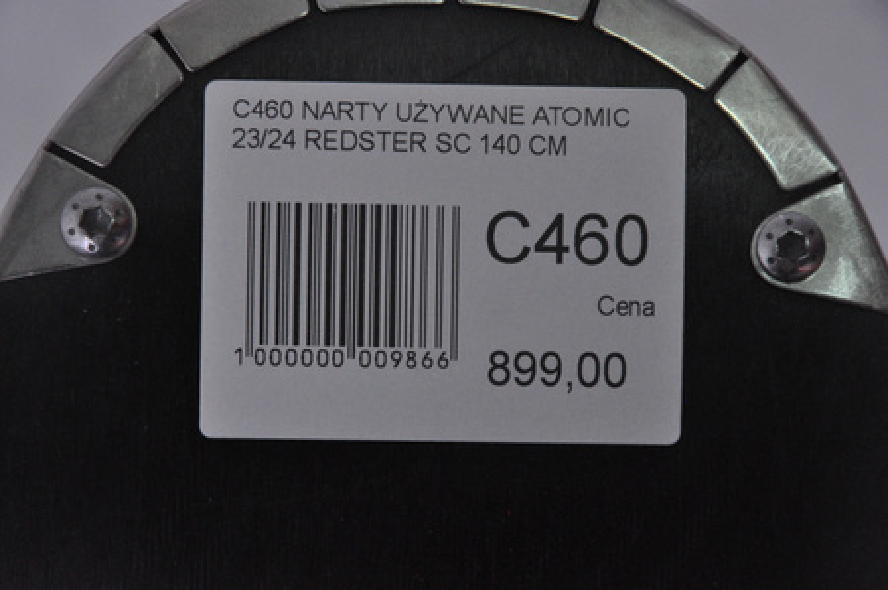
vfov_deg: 8.7
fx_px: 3881
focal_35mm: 158
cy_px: 295
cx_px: 444
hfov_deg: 13.1
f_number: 9.5
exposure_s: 1/125
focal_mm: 105
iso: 3200
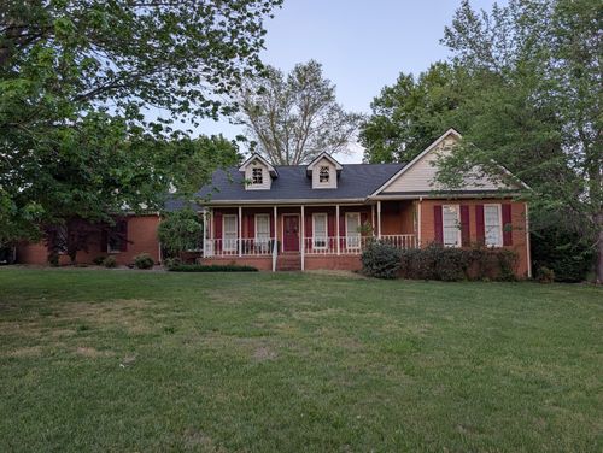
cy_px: 226
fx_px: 418
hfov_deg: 71.5
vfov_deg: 56.9
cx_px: 302
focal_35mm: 24
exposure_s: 1/39.2
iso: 21
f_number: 1.68
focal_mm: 6.9
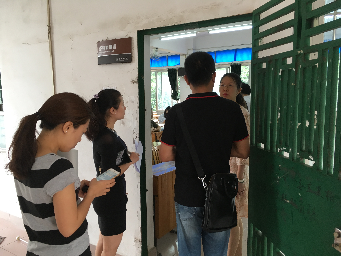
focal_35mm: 29
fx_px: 286
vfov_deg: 48.2
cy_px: 128
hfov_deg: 61.7
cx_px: 170
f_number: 2.2
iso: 80
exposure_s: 1/33
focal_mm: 4.15
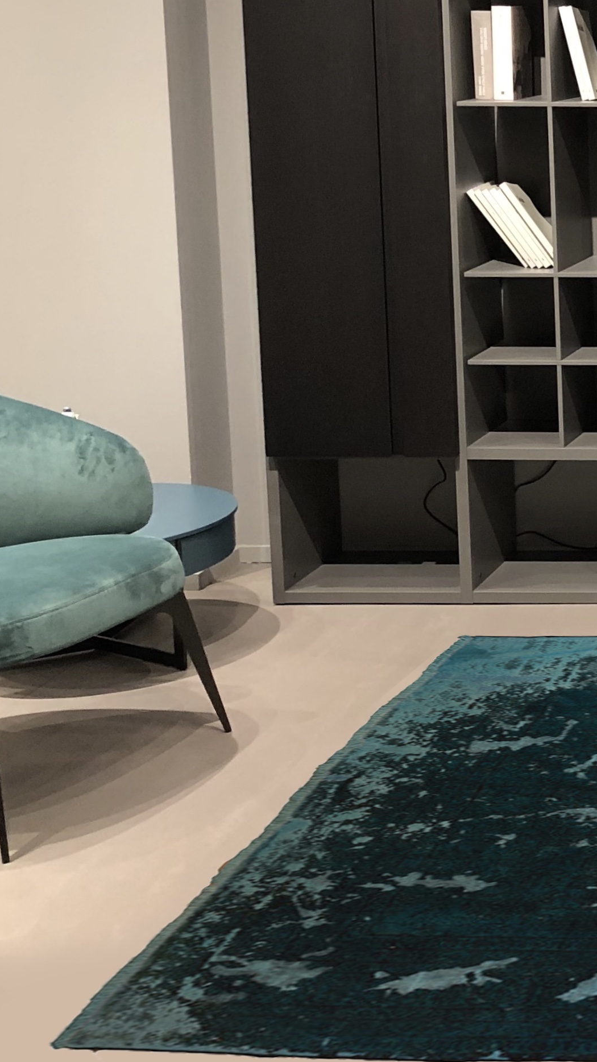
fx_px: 1829
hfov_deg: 15.5
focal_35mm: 65
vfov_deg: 31.7
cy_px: 257
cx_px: 1129
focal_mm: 4
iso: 50
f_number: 1.8
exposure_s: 1/17
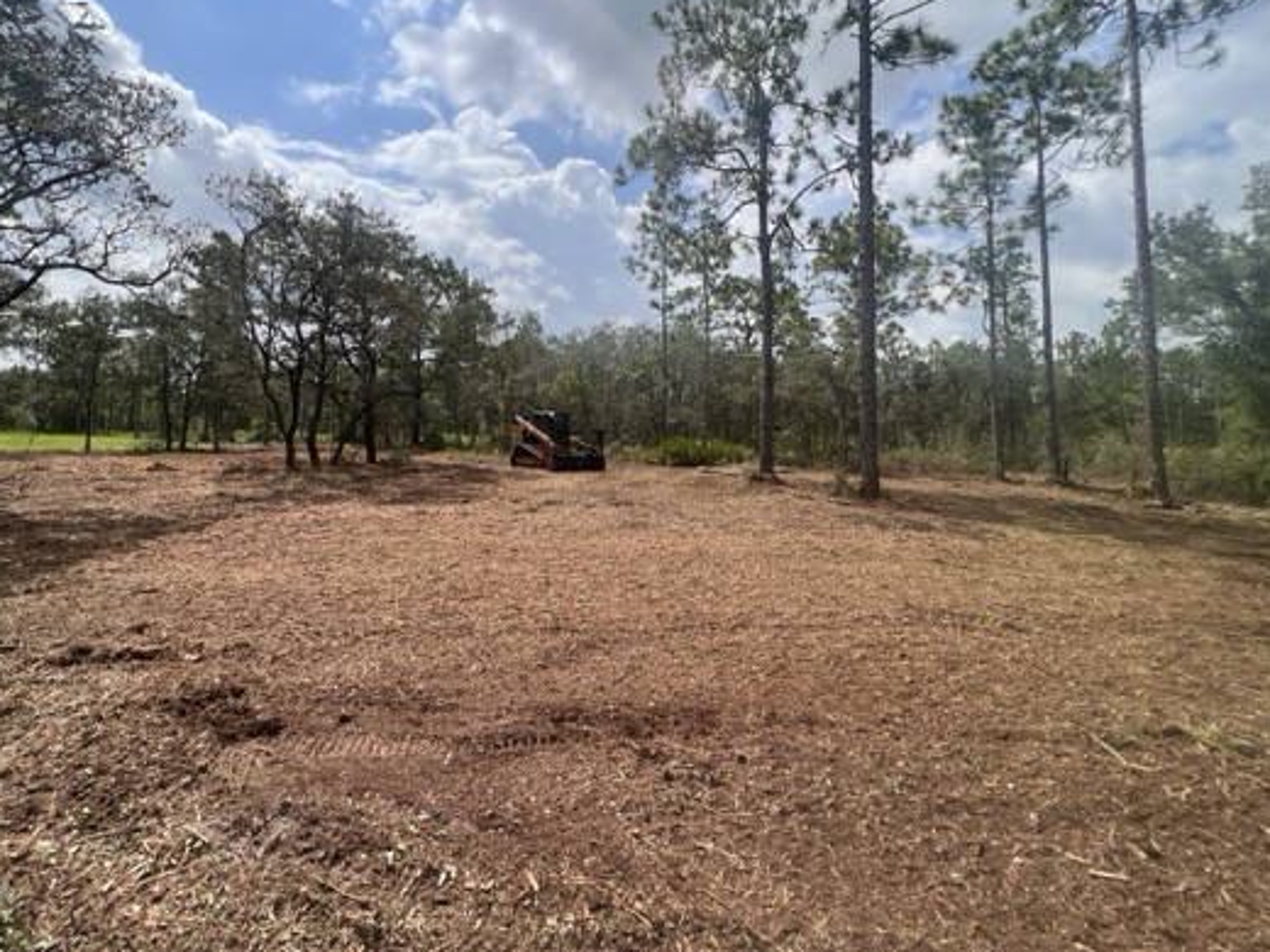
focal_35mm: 15
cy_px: 405
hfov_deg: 97.8
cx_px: 567
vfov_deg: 81.2
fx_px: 550
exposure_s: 1/2016
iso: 32
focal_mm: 1.57
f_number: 1.8
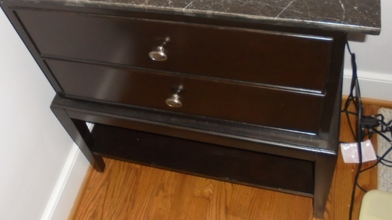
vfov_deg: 27.7
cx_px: 182
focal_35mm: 42
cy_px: 40
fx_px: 437
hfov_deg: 48.3
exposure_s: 1/30
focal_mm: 4.6
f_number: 3.5
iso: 400
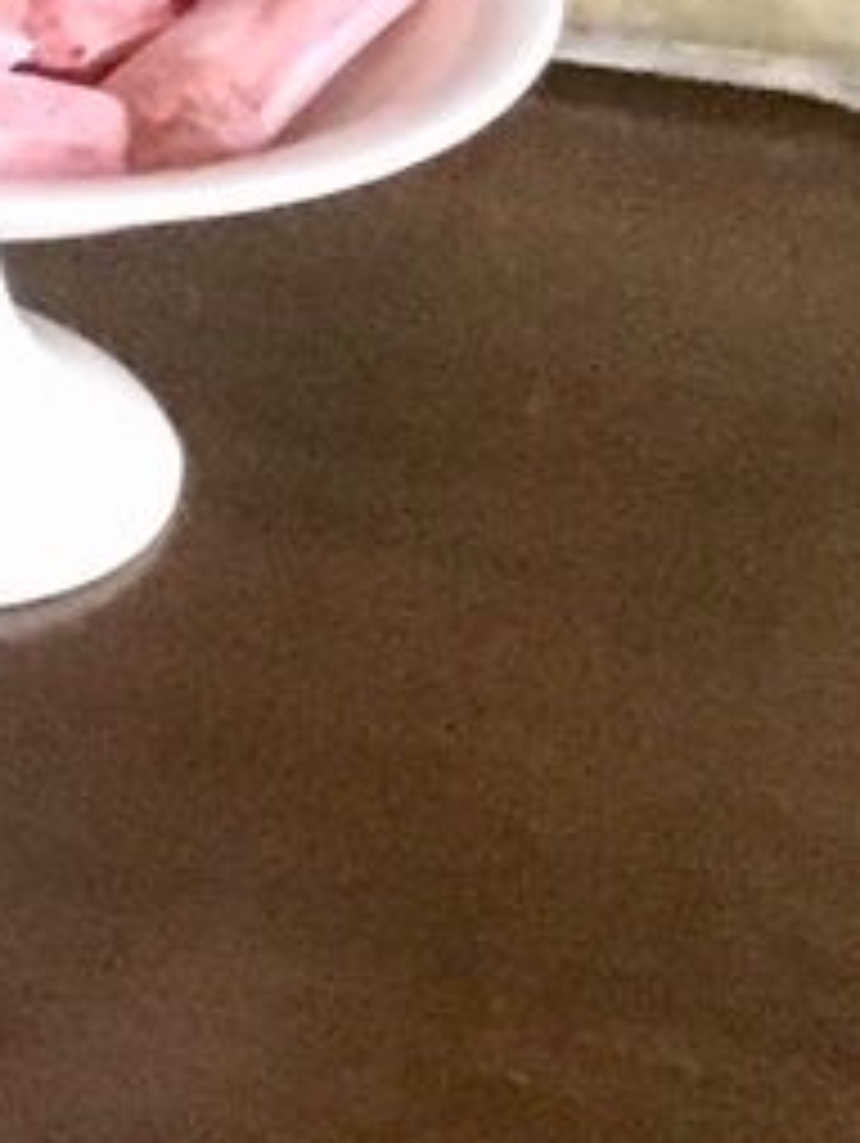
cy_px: 400
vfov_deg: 10.6
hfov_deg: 7.4
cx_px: -1306
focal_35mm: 186
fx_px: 6151
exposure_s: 1/17
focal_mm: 4.15
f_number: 2.2
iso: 400
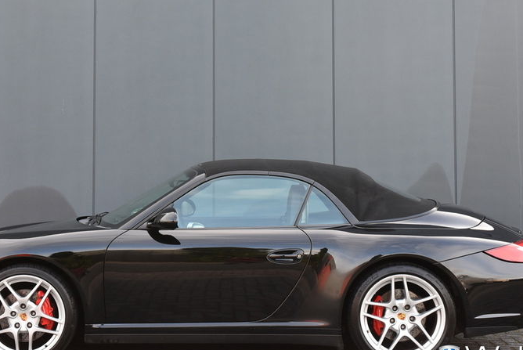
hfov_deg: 22.1
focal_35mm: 92
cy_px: 123
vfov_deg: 14.9
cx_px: 205
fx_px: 1338
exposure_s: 1/200
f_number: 7.1
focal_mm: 40
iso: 800
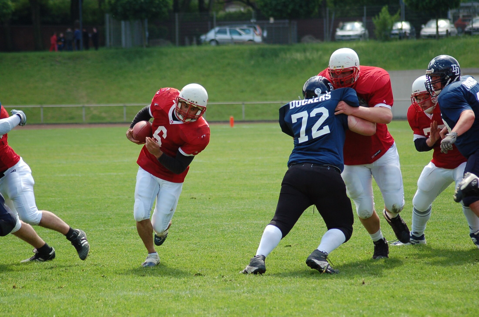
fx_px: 2390
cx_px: 240
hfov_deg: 11.4
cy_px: 158
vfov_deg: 7.6
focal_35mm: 180
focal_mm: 120
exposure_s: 1/1000
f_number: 4.2
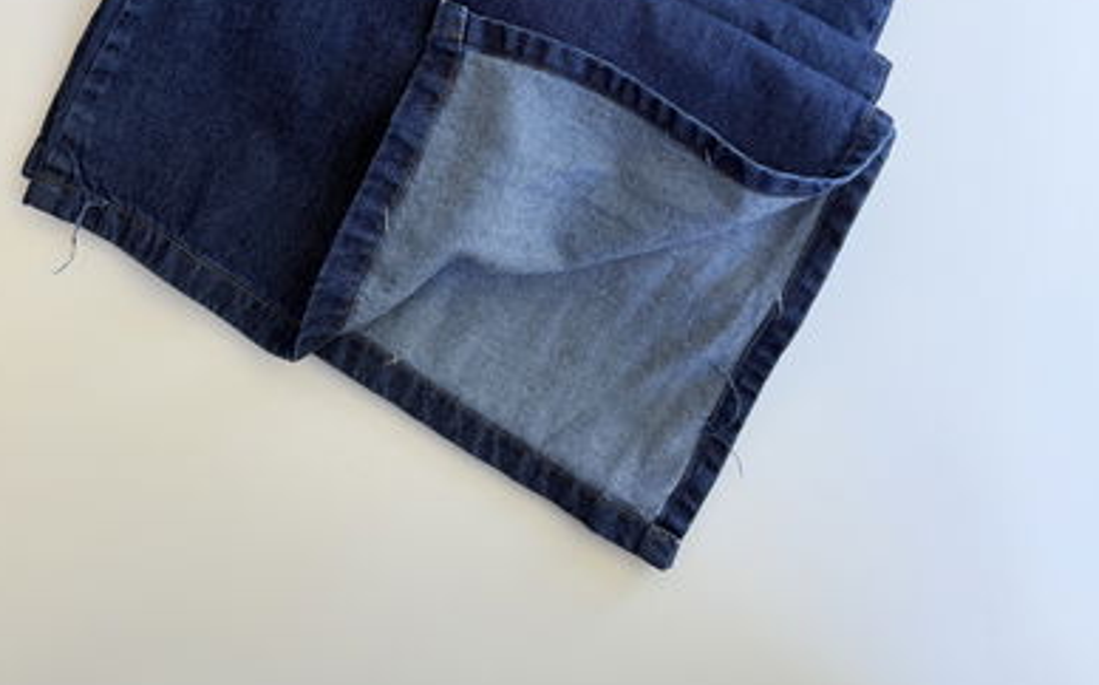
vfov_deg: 32.6
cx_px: 550
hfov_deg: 55.4
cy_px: -35
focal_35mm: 35
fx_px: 1048
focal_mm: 6.76
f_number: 1.78
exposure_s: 1/121
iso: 80
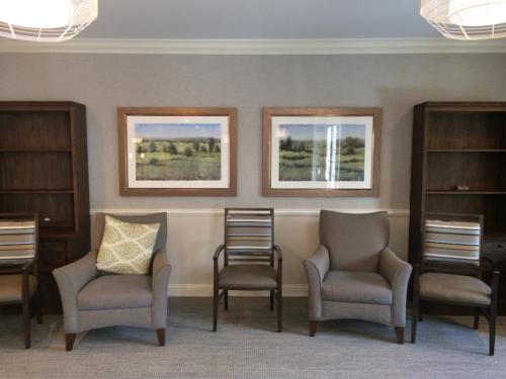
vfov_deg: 48.2
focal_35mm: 29
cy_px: 190
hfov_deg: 61.7
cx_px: 253
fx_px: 424
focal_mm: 4.15
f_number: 2.2
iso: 125
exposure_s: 1/30
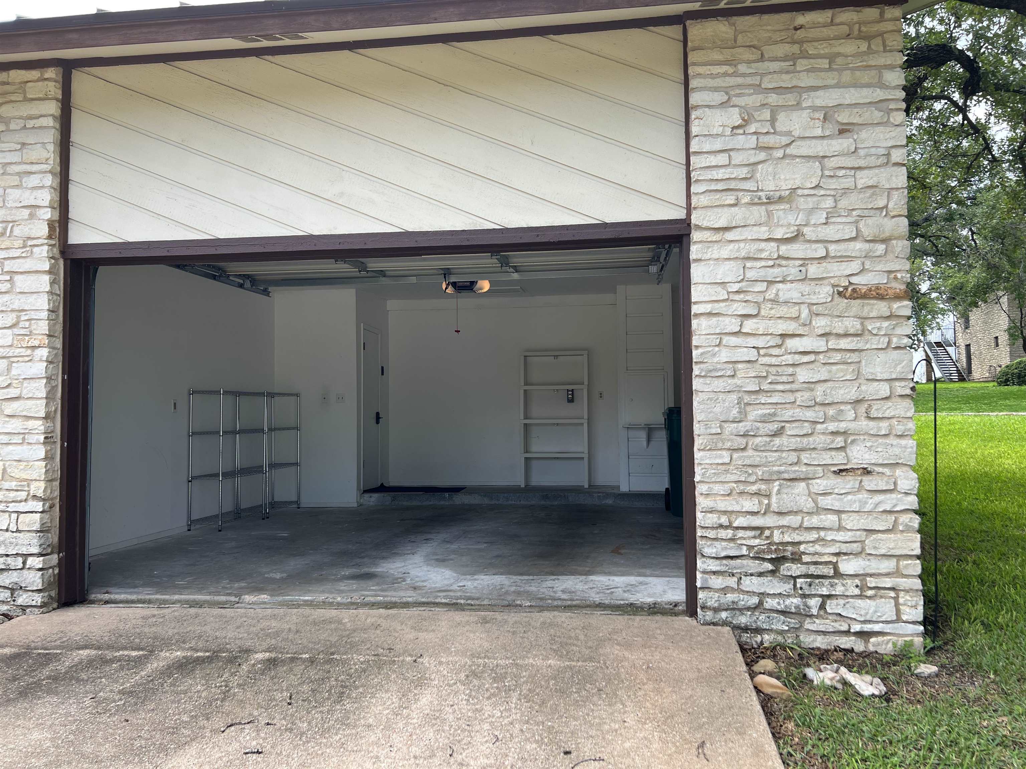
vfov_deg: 53.1
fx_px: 771
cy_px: 384
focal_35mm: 26
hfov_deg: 67.3
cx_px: 513
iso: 50
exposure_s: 1/723
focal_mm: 5.7
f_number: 1.5
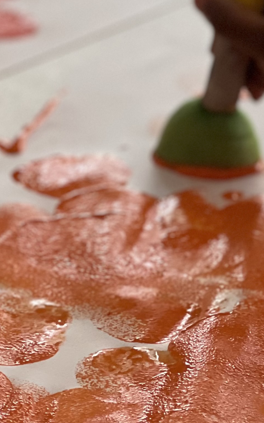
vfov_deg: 9.7
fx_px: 2475
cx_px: -65
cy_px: 144
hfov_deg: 6.1
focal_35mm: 215
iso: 250
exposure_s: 1/75
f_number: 2.8
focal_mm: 9
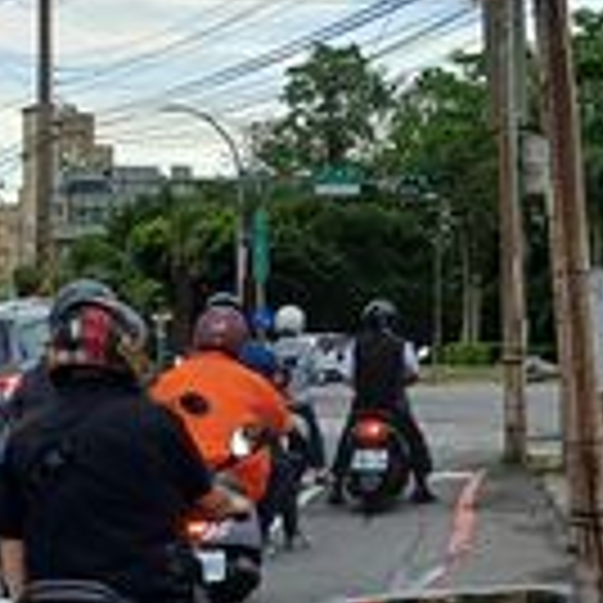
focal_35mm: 99
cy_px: 216
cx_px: 760
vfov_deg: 17.5
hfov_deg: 16.7
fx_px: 1951
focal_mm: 4.65
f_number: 1.8
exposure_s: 1/746
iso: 50
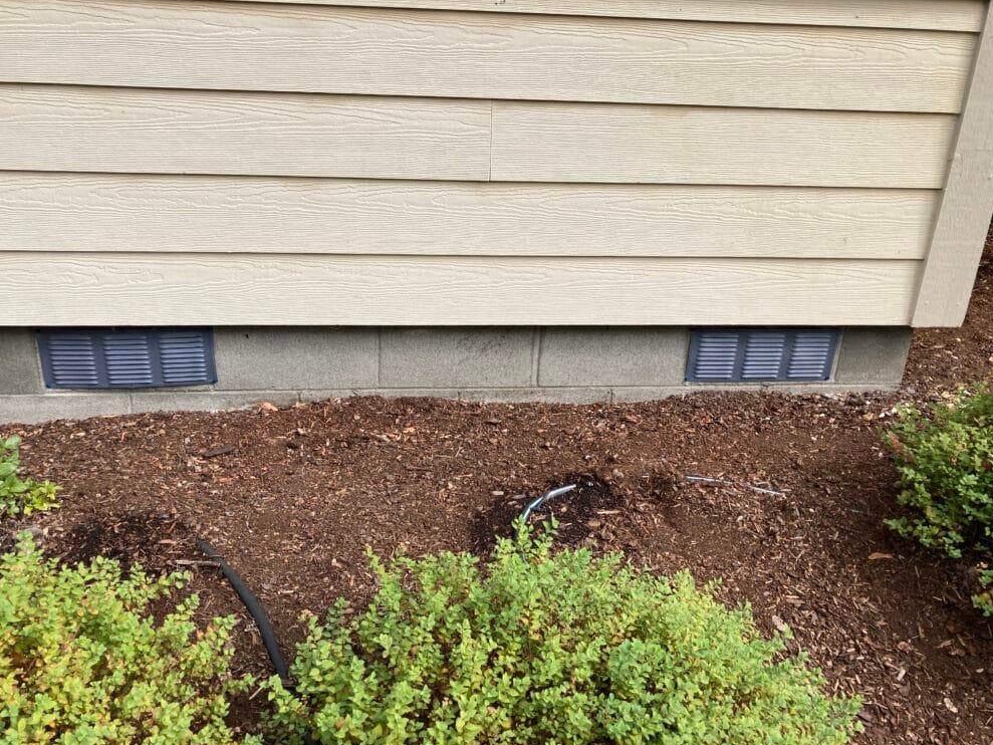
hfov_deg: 61.6
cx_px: 482
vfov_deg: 48.2
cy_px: 364
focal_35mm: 29
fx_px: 832
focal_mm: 3.99
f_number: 1.8
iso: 20
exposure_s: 1/1185
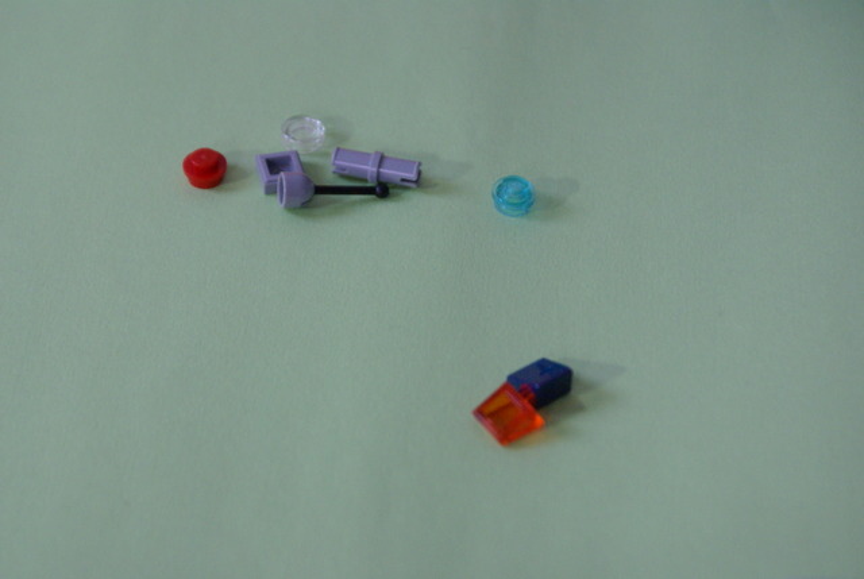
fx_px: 2524
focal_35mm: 105
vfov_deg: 13.1
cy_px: 290
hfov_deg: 19.4
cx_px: 432
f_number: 5.6
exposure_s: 1/13
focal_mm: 70
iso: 800
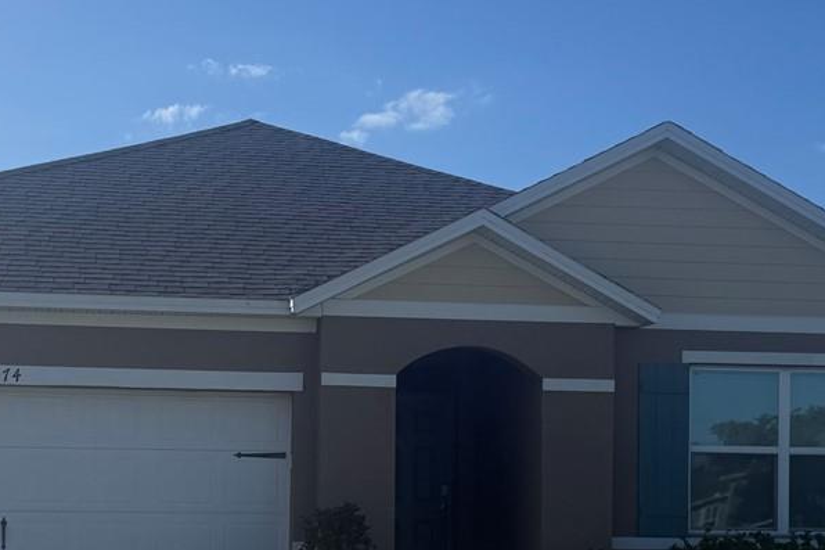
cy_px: 474
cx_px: 341
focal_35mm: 67
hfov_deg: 30.0
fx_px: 1535
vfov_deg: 20.0
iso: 80
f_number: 1.78
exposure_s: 1/5714
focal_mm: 6.76
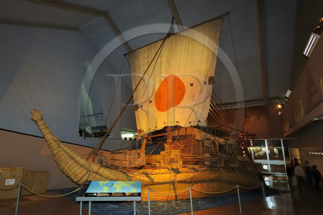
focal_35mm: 20
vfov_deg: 61.9
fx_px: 179
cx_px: 162
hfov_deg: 84.0
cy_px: 108
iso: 200
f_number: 7.1
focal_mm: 20
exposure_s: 1/2.5
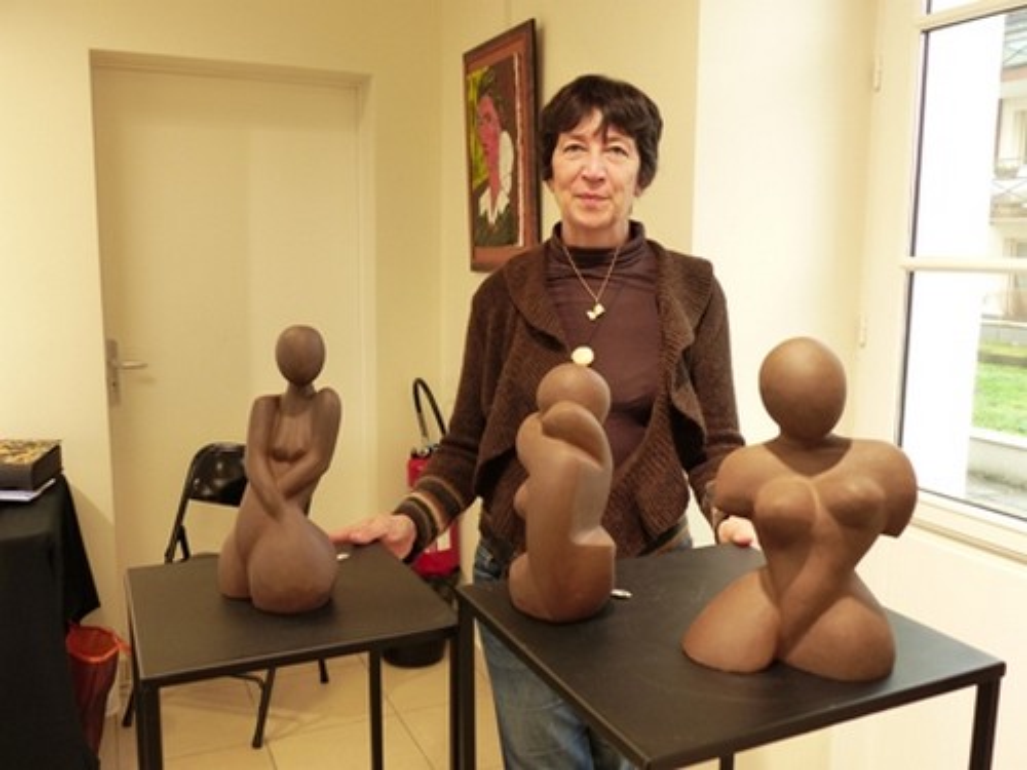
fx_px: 890
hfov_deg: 60.0
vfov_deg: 46.8
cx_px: 514
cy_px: 385
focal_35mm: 30
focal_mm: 5.4
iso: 160
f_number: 2.8
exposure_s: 1/30
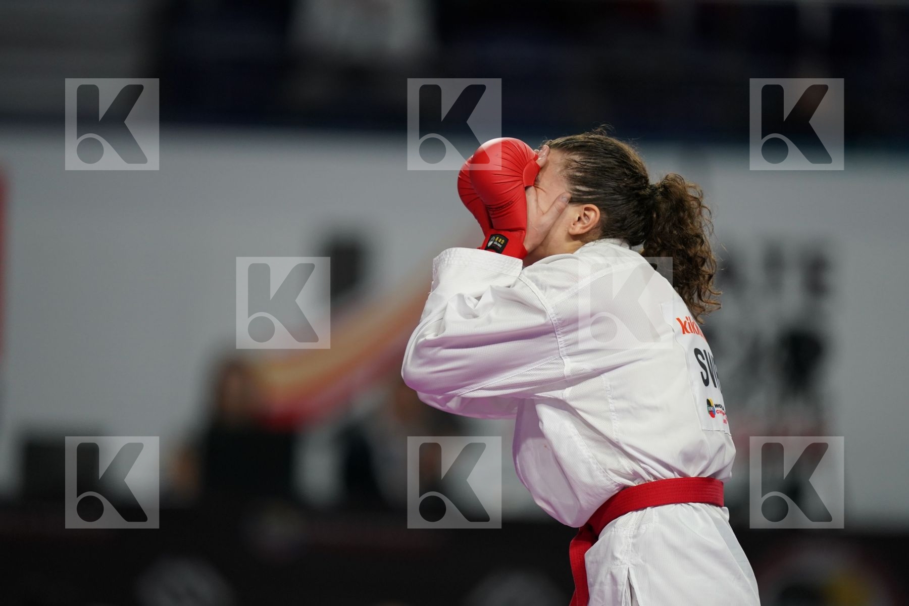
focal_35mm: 400
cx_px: 454
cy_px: 303
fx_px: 10099
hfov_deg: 5.2
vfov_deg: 3.4
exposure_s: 1/1000
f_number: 2.8
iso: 1600
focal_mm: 400
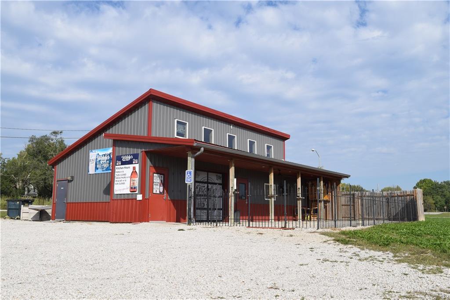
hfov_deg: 57.2
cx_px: 225
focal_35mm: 33
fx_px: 412
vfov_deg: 39.9
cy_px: 150
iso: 200
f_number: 11
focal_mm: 22
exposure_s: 1/500
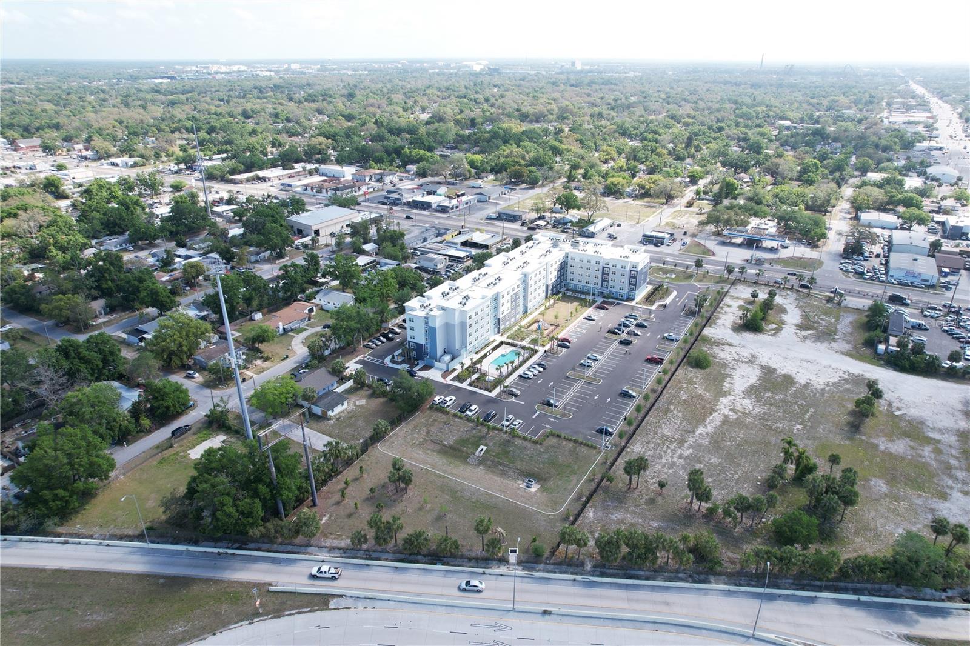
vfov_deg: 57.2
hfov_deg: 78.6
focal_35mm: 22
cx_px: 485
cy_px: 323
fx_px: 593
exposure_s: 1/1000
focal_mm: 8.38
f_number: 2.8
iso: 200
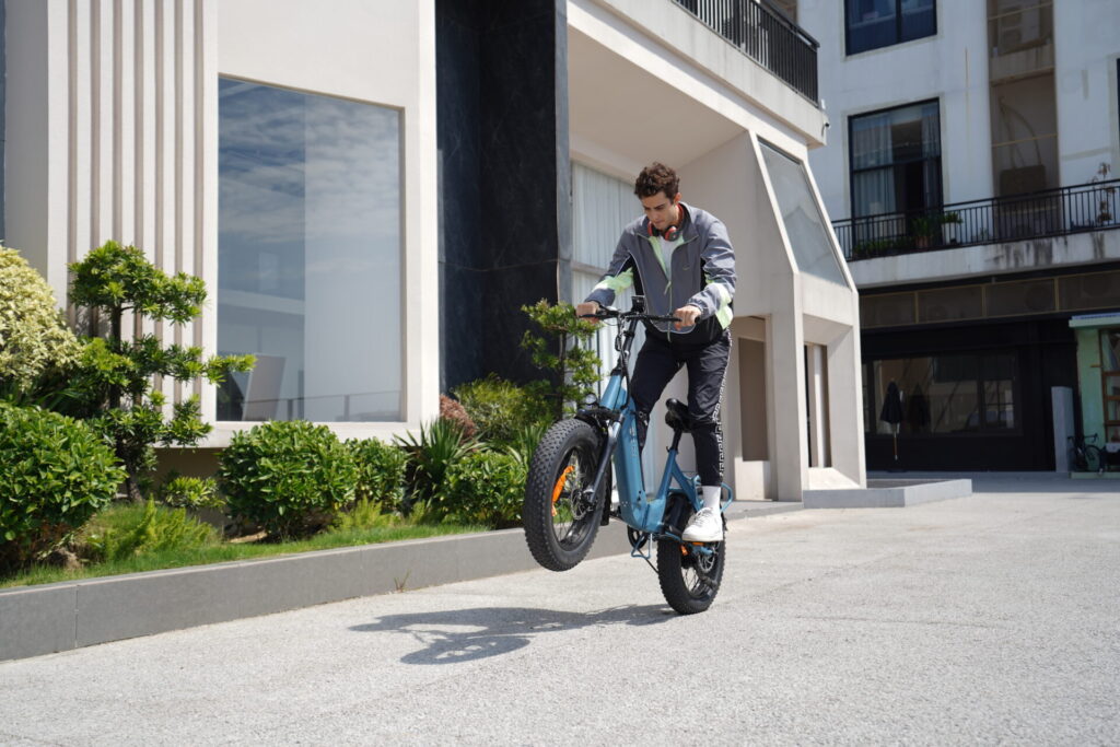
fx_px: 1089
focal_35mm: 35
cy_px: 374
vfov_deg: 37.9
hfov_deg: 54.4
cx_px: 560
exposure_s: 1/500
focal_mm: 35
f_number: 3.2
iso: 50
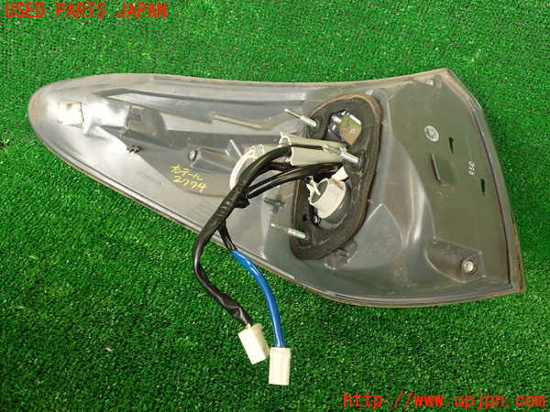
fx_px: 508
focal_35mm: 32
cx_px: 275
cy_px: 206
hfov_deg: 56.8
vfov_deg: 44.2
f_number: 2.4
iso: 200
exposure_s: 1/60
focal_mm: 5.79
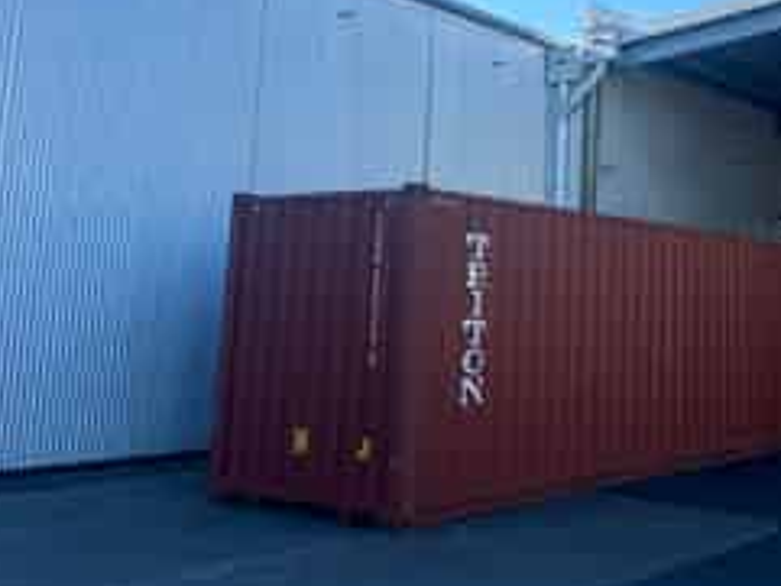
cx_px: 565
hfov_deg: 38.1
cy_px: 141
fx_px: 1106
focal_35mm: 49
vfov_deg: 29.2
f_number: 1.78
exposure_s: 1/2110
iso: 80
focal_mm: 6.86
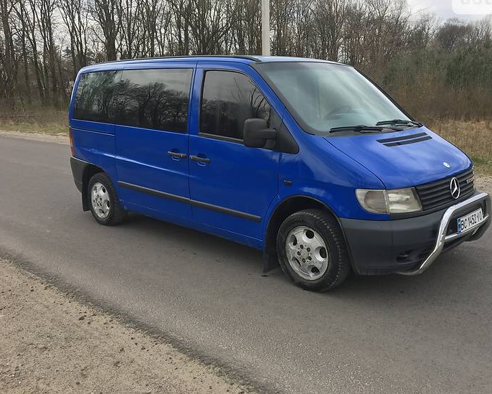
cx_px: 279
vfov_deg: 44.5
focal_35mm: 33
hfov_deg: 54.0
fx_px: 481
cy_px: 190
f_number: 2.2
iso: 25
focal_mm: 4.2
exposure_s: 1/587
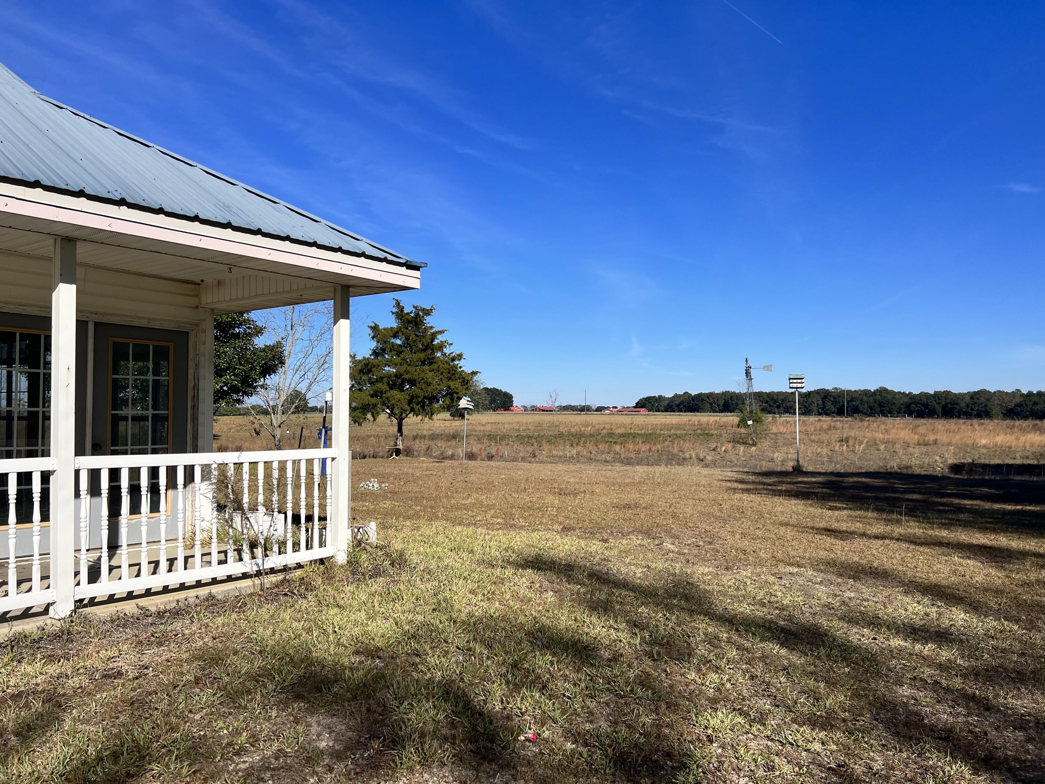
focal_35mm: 26
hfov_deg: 67.3
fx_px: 785
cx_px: 522
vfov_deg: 53.1
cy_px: 392
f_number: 1.5
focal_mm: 5.7
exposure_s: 1/5882
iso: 50
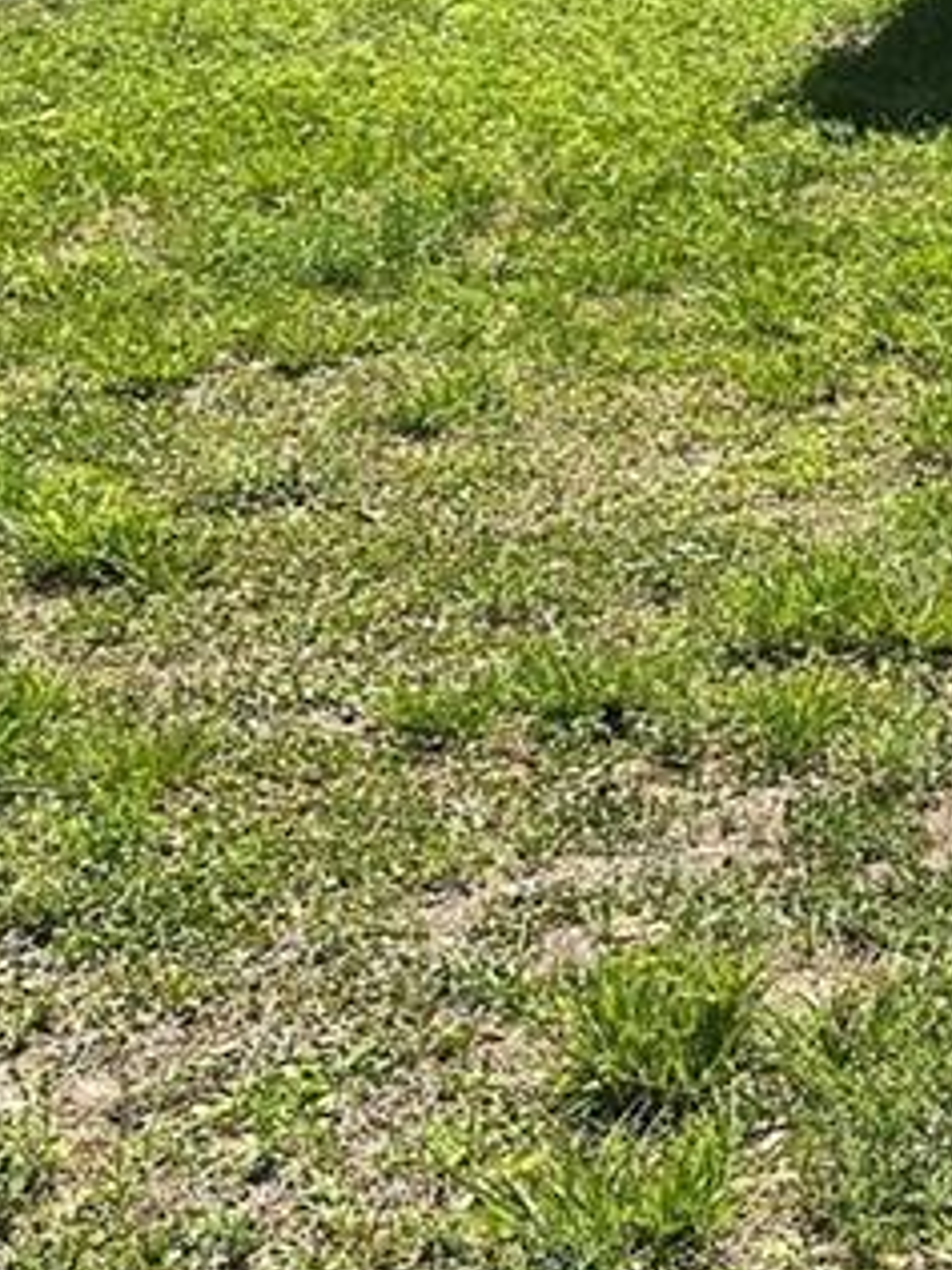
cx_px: 1783
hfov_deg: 14.1
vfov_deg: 20.9
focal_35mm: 91
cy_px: 12
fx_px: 3337
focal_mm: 6.86
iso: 80
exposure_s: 1/3597
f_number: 1.78
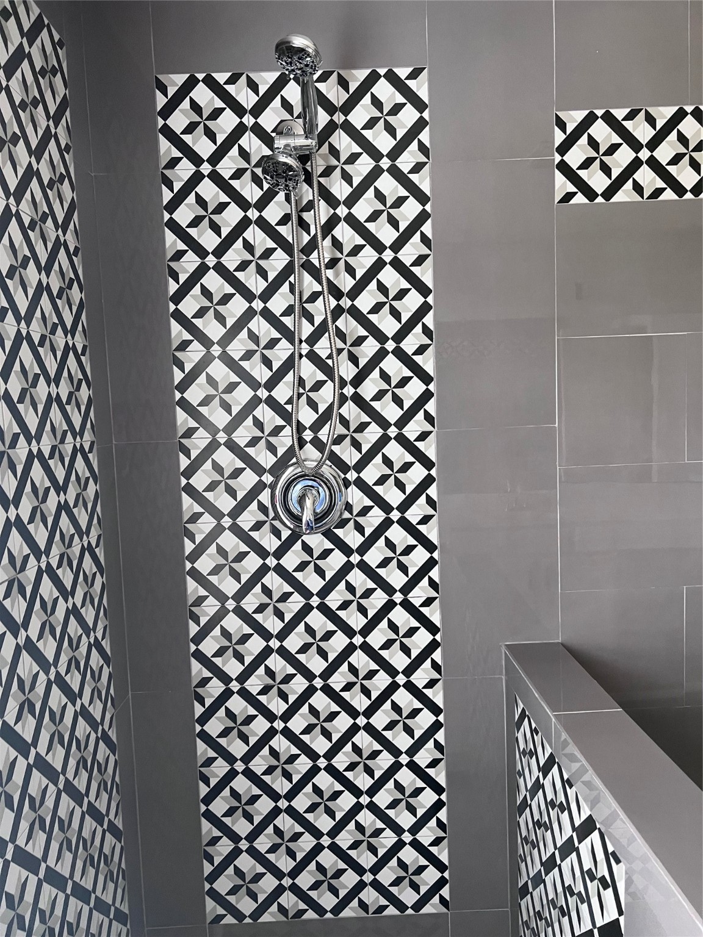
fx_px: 704
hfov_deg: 53.1
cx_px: 352
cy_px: 468
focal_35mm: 26
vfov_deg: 67.3
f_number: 1.5
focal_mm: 5.7
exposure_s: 1/60
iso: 160
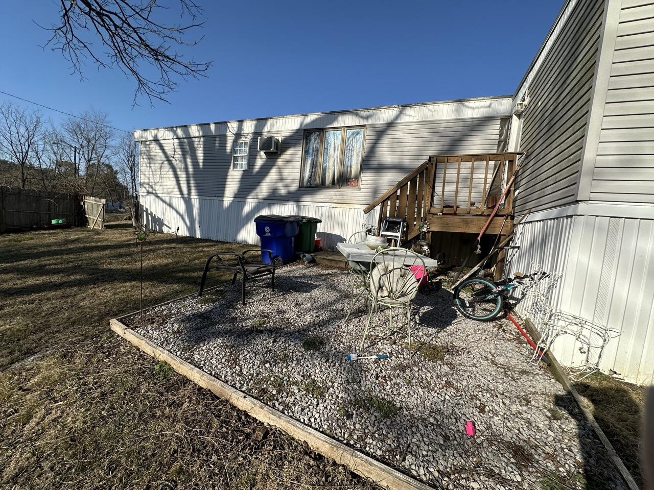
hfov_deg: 102.1
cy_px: 245
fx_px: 265
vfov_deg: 85.7
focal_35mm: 14
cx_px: 327
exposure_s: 1/2020
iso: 50
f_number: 2.2
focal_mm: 2.22
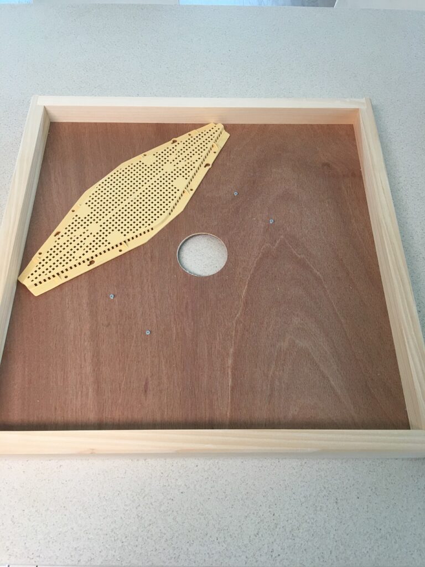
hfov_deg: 48.2
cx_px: 212
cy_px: 284
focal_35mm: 29
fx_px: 475
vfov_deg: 61.7
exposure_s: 1/17
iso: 32
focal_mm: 4.15
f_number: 2.2
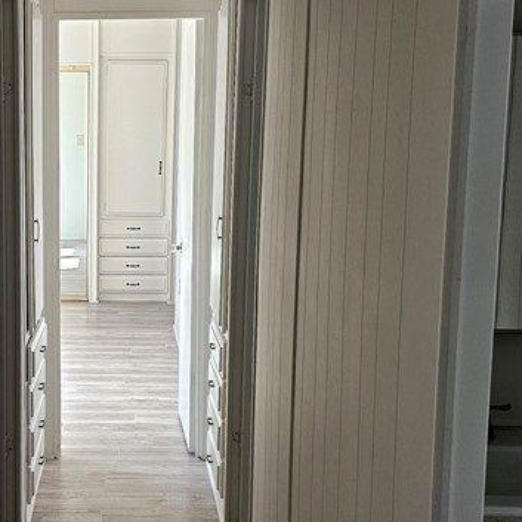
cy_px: 248
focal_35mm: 59
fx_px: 1007
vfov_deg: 29.1
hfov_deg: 28.2
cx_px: 74
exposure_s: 1/149
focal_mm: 6.3
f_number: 1.7
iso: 125
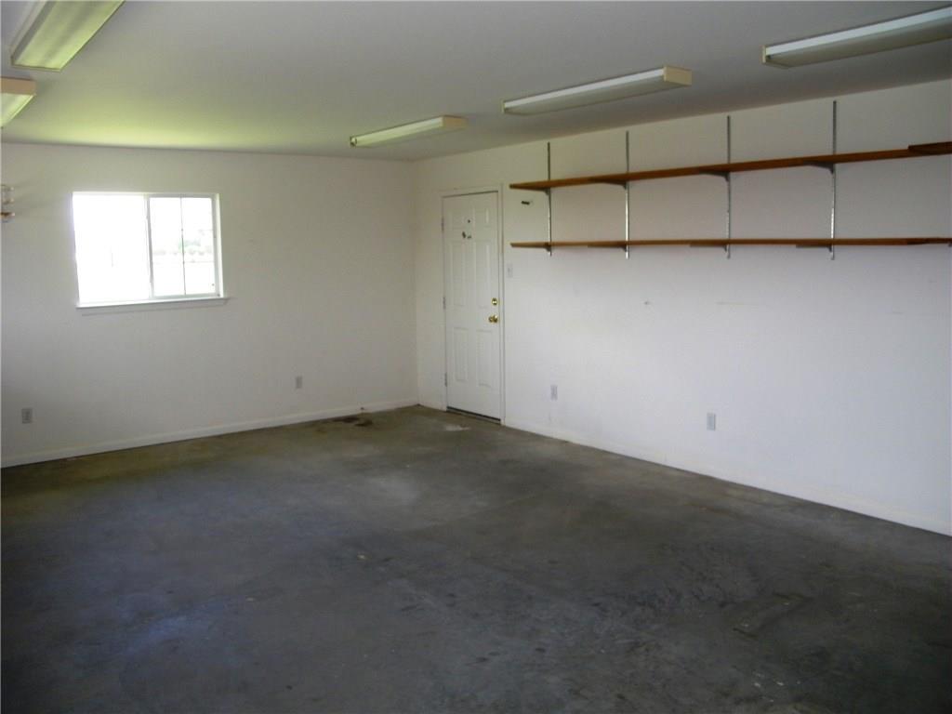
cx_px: 476
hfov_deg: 63.4
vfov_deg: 49.7
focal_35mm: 28
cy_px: 357
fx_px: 770
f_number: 3.5
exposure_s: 1/30
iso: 80
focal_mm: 5
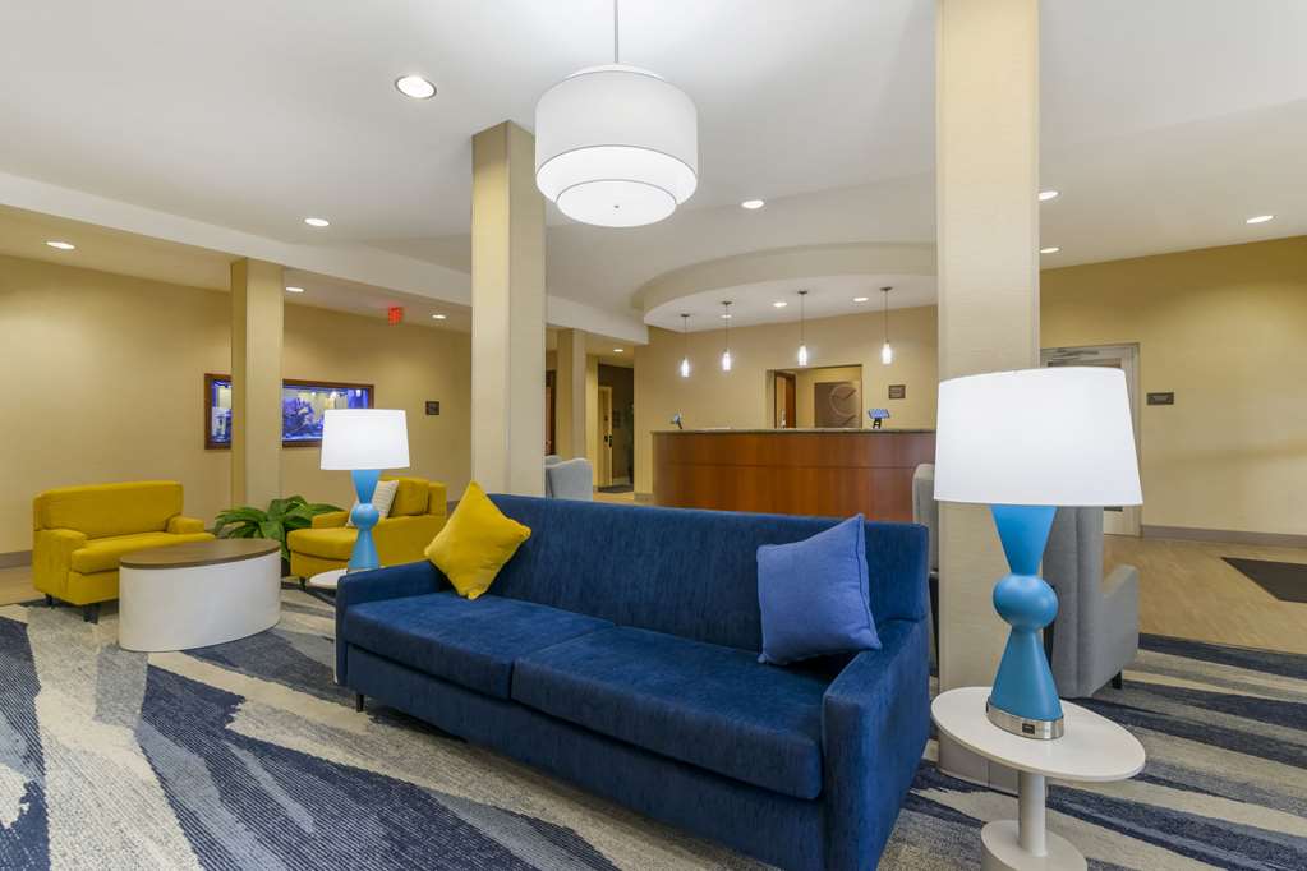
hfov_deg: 96.7
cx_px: 654
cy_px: 436
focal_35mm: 16
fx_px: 581
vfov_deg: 73.7
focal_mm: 16
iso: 400
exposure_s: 1/2
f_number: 11
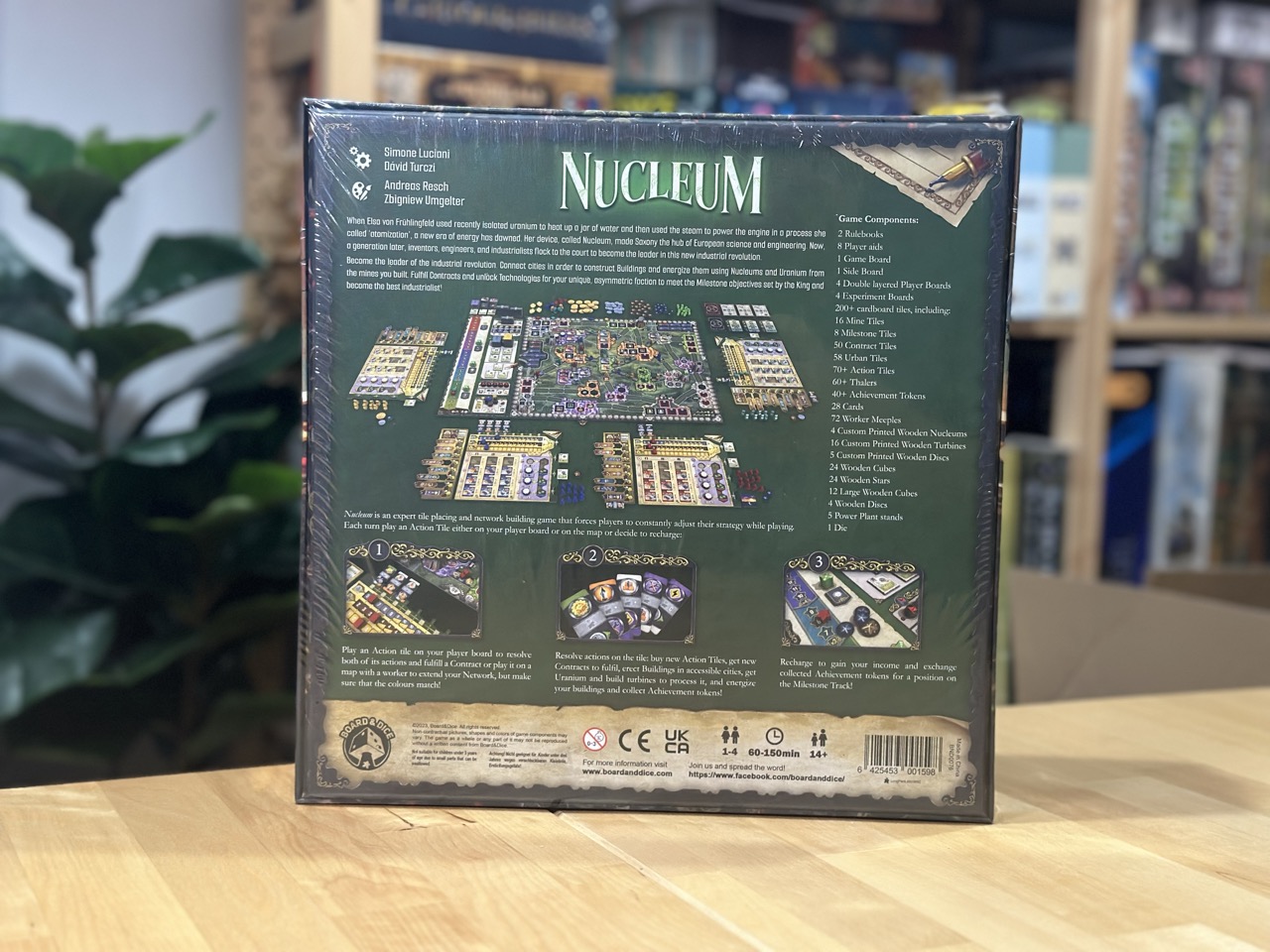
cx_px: 635
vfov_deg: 30.3
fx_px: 1761
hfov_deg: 39.7
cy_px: 476
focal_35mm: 48
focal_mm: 6.86
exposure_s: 1/33
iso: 250
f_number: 1.78
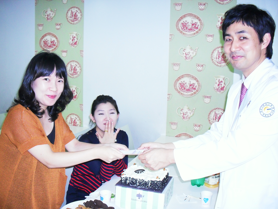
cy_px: 104
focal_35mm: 38
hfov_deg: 49.0
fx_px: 305
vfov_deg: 37.7
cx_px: 139
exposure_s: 1/45
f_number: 2.8
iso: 200
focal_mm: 6.3
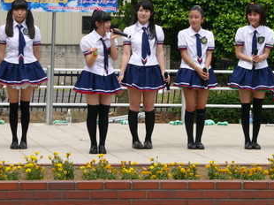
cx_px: 96
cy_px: 58
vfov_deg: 9.4
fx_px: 1250
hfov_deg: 12.5
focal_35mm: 158
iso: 50
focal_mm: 17
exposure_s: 1/400
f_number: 4
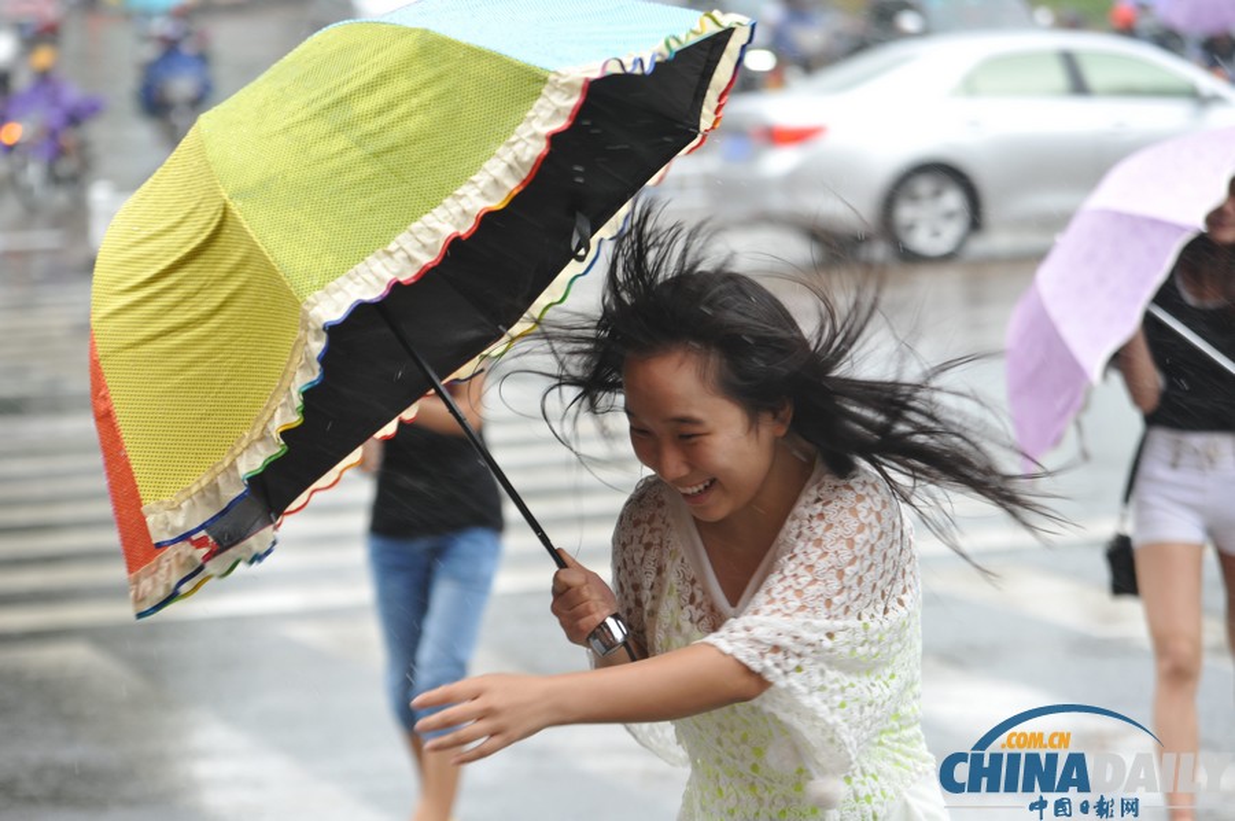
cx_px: 618
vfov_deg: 9.8
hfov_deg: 14.7
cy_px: 410
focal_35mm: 140
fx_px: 4797
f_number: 5.6
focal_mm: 140
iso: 800
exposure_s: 1/200
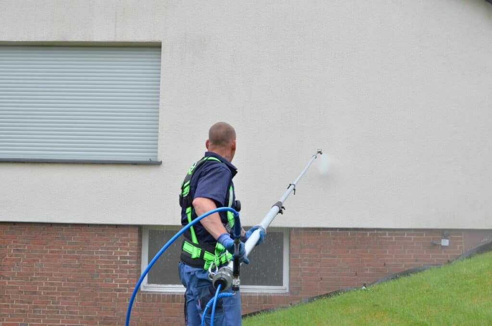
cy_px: 163
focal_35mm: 52
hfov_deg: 37.9
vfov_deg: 25.6
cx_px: 246
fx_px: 716
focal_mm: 35
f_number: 7.1
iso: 400
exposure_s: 1/125
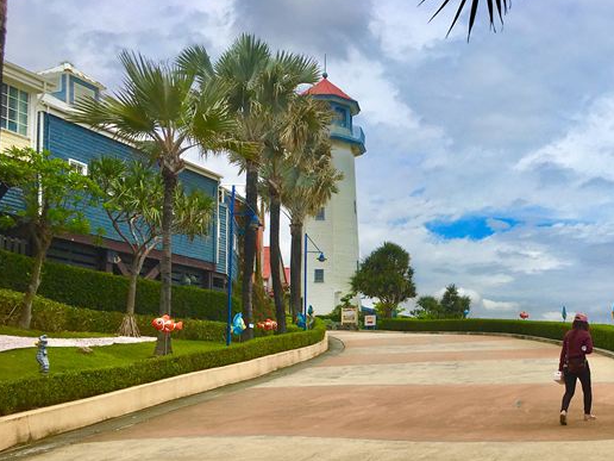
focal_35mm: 45
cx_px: 464
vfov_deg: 31.6
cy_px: 344
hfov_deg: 40.8
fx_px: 798
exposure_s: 1/4274
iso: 25
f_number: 2.2
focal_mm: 4.15
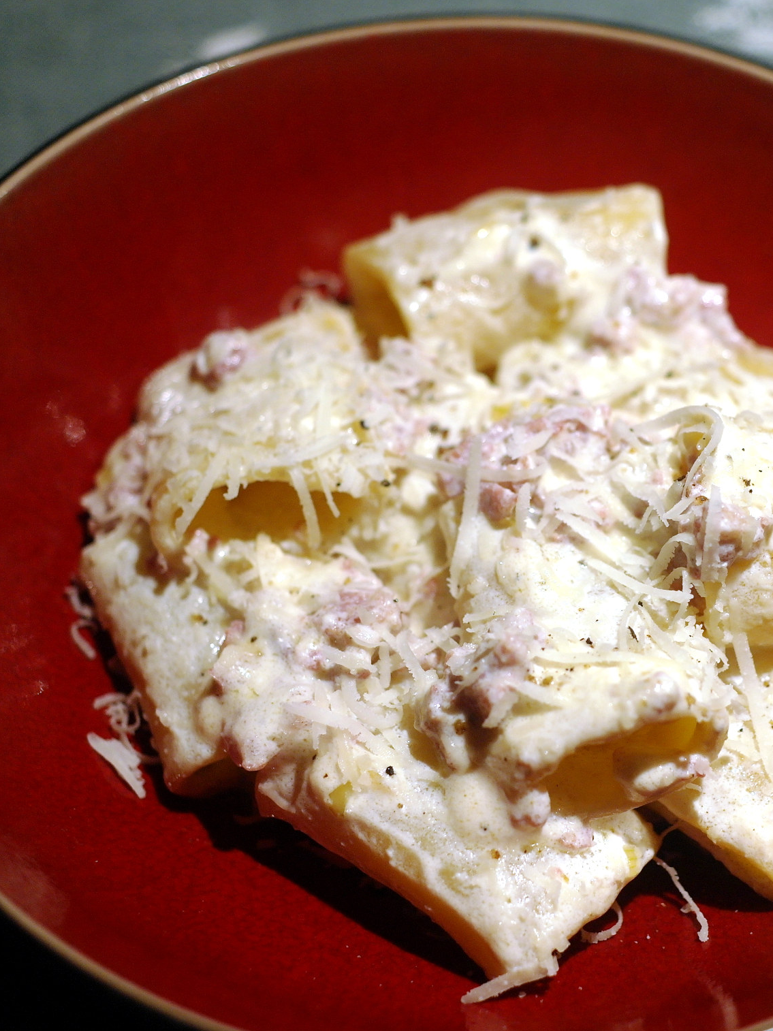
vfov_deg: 26.7
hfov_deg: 20.1
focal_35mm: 73
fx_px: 2174
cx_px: 529
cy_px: 554
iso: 200
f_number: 2.2
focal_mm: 30
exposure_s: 1/90
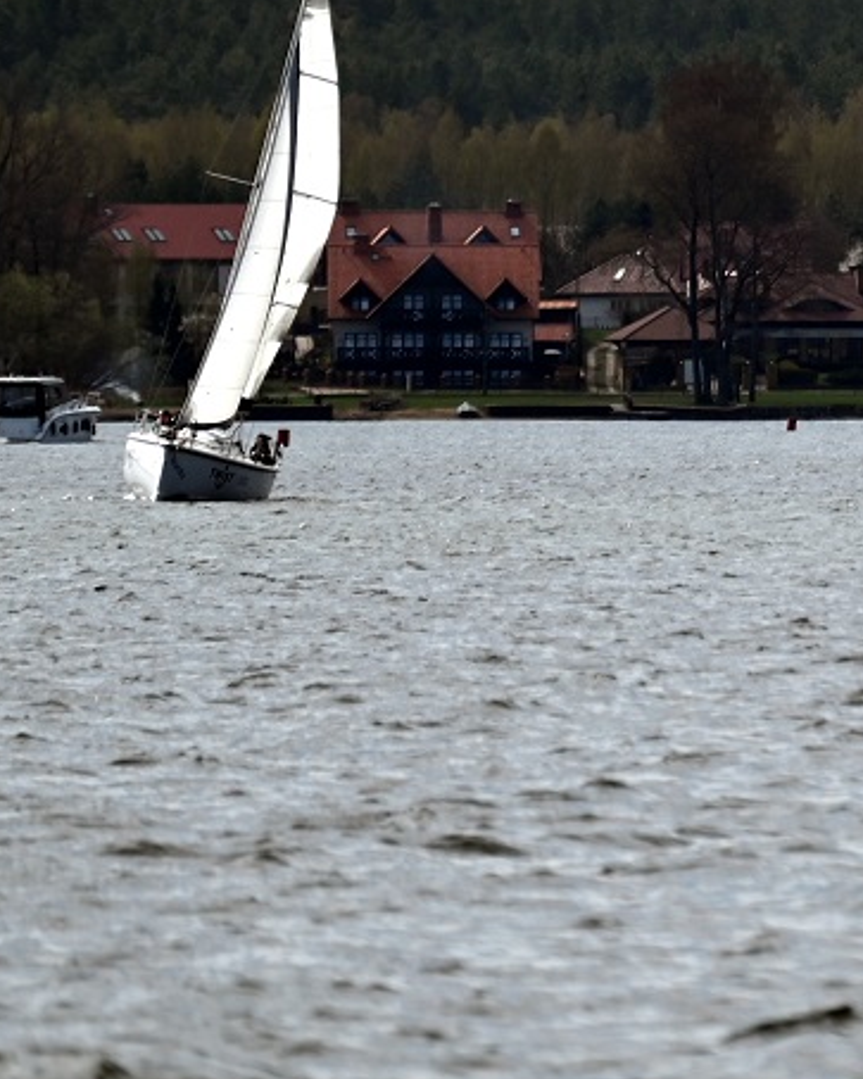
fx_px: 29734
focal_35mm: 931
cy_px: -39
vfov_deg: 2.1
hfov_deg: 1.7
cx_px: 1125
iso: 100
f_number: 5.6
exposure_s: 1/1000
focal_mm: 300
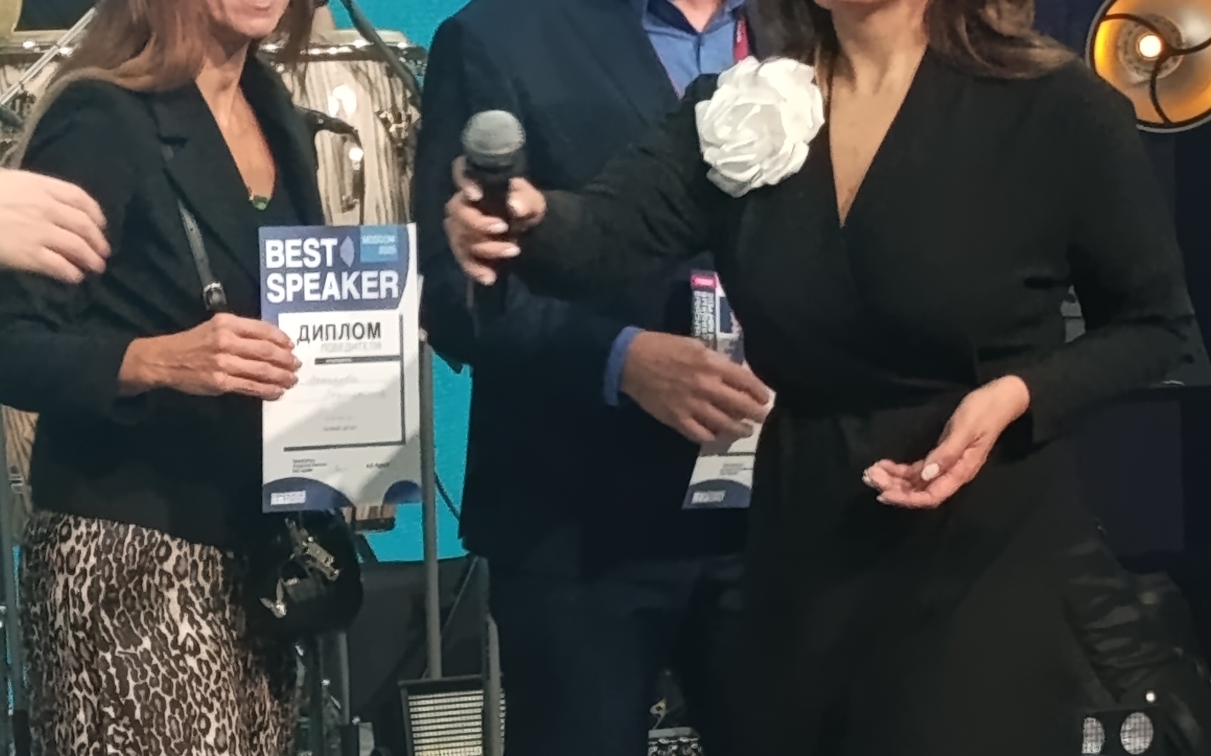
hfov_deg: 14.7
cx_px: -17
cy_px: 478
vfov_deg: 9.4
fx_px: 4620
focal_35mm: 140
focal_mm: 6.14
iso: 800
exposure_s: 1/99.9
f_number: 1.6
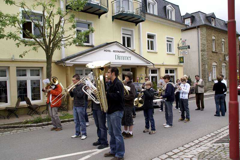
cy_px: 80
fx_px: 200
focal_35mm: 30
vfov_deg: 43.7
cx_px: 120
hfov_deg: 61.9
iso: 100
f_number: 8
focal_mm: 20
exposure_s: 1/60
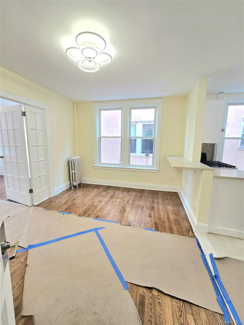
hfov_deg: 89.9
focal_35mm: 13
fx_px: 122
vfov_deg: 106.2
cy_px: 162
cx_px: 122
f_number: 2.2
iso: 50
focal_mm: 2.2
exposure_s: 1/63.7
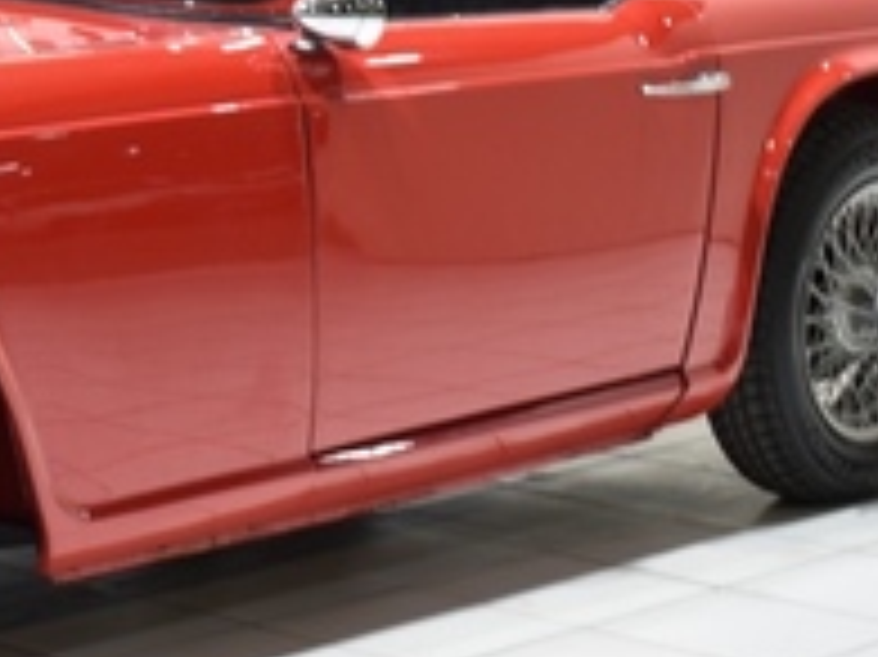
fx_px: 3203
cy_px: 101
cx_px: -45
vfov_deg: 11.7
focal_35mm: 126
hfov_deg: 15.3
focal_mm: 31
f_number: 4.2
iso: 100
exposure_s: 1/15
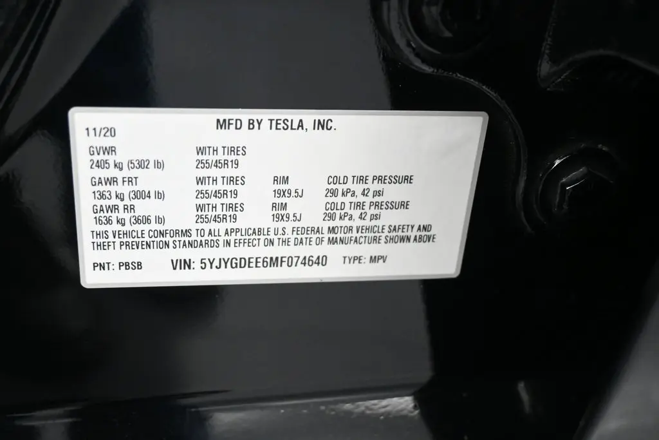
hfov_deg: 47.1
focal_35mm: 41
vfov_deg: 32.5
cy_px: 220
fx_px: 755
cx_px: 330
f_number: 4.5
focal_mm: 27.5
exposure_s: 1/125
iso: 3200
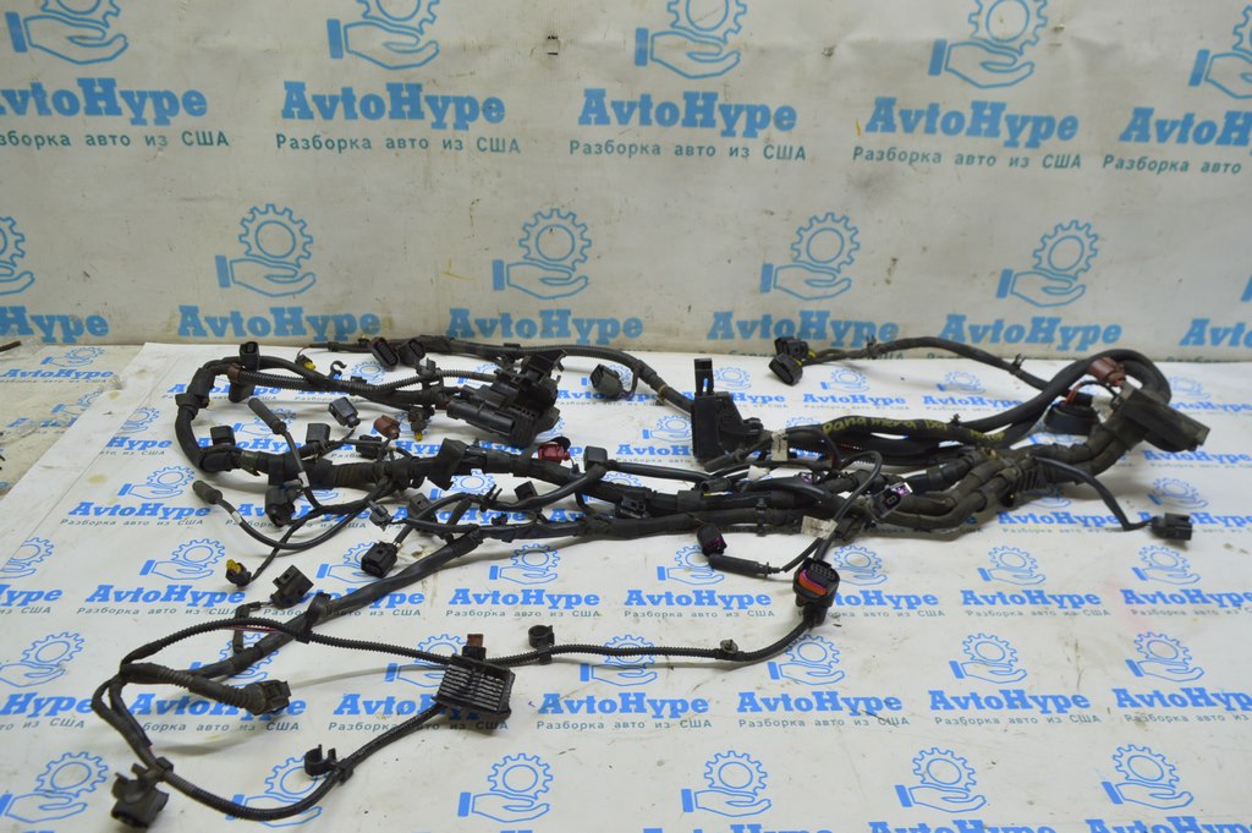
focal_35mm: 27
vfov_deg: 47.9
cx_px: 626
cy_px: 416
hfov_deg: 67.4
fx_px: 938
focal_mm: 18
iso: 400
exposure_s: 1/20
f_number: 5.6
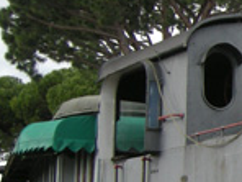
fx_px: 1105
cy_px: 154
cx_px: 468
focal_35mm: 158
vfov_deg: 9.4
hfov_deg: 11.4
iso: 64
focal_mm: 7.5
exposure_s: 1/78.4
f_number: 3
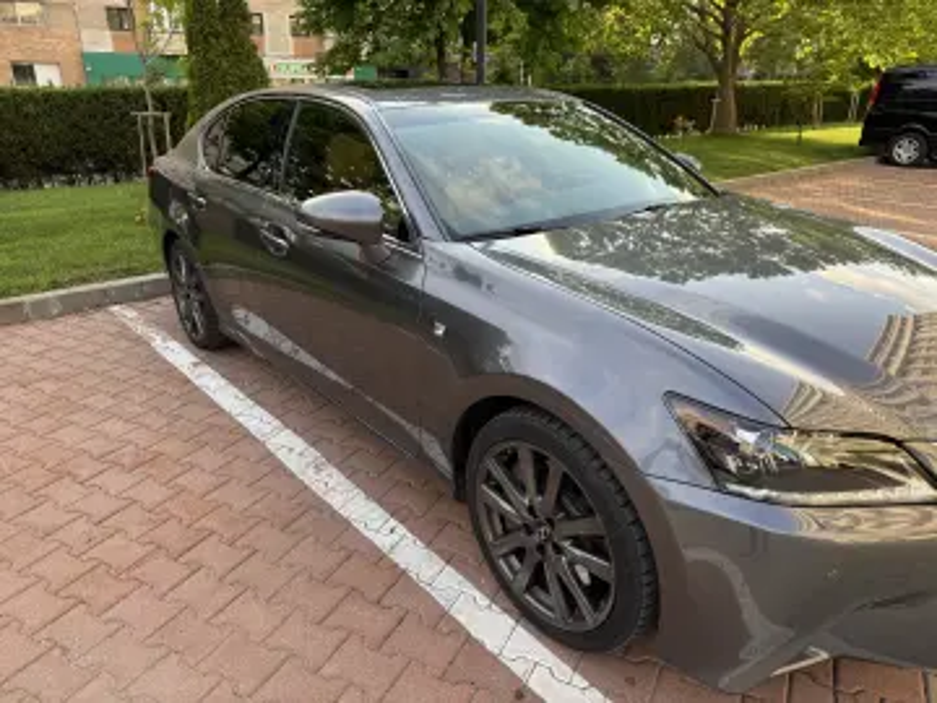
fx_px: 650
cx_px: 468
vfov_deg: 56.8
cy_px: 352
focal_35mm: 24
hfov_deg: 71.6
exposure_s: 1/609
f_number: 1.78
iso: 80
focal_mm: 6.76
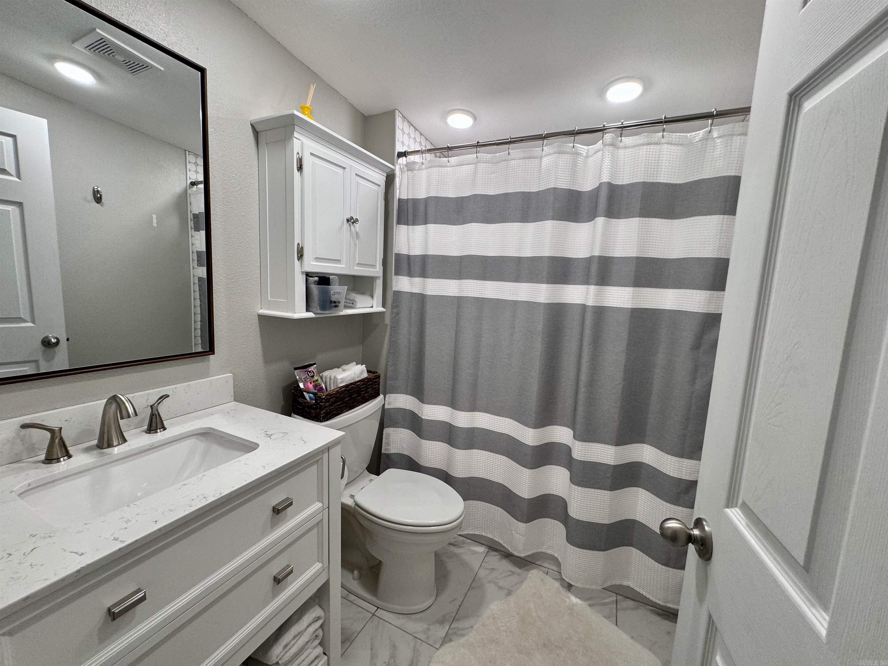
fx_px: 359
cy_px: 333
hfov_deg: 102.1
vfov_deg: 85.7
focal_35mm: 14
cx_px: 444
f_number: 2.2
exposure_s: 1/120
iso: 125
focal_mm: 2.22
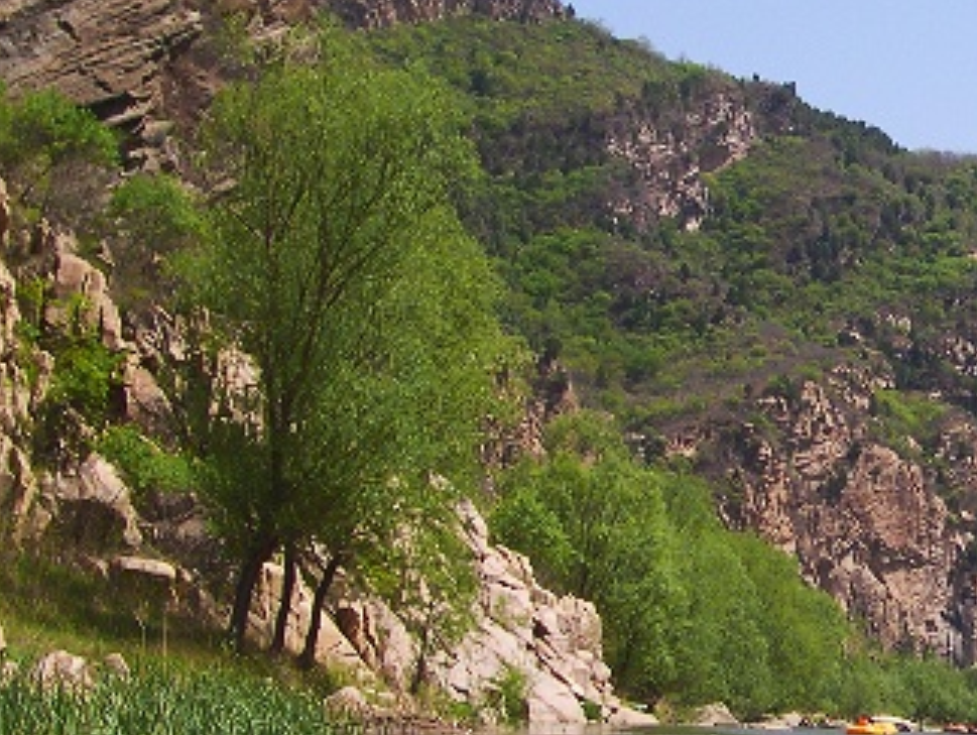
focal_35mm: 94
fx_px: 2656
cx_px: 1119
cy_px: 360
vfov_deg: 15.8
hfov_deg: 19.8
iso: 100
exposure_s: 1/184
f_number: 7.6
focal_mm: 8
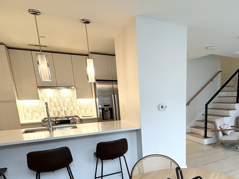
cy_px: 135
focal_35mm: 25
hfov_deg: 67.0
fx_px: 173
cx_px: 164
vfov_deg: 52.4
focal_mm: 2.22
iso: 250
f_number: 2.2
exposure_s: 1/60
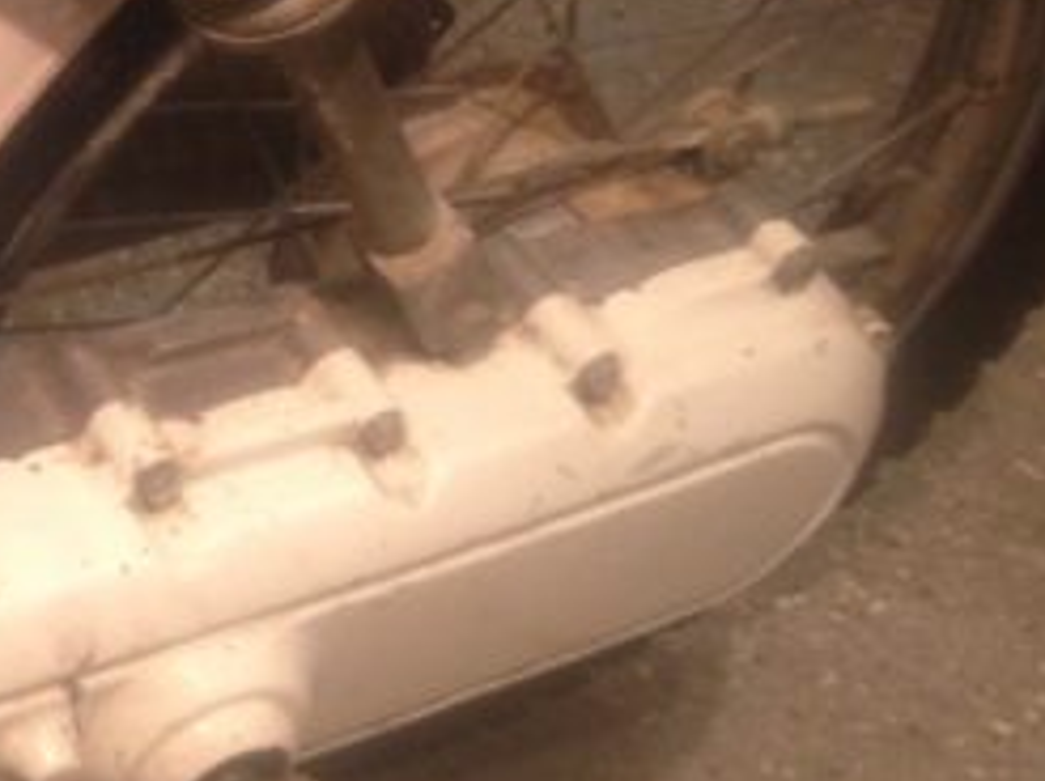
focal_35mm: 94
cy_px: 240
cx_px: -251
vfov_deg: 15.7
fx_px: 2835
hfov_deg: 19.5
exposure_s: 1/20
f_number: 2.4
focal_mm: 4.28
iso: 160
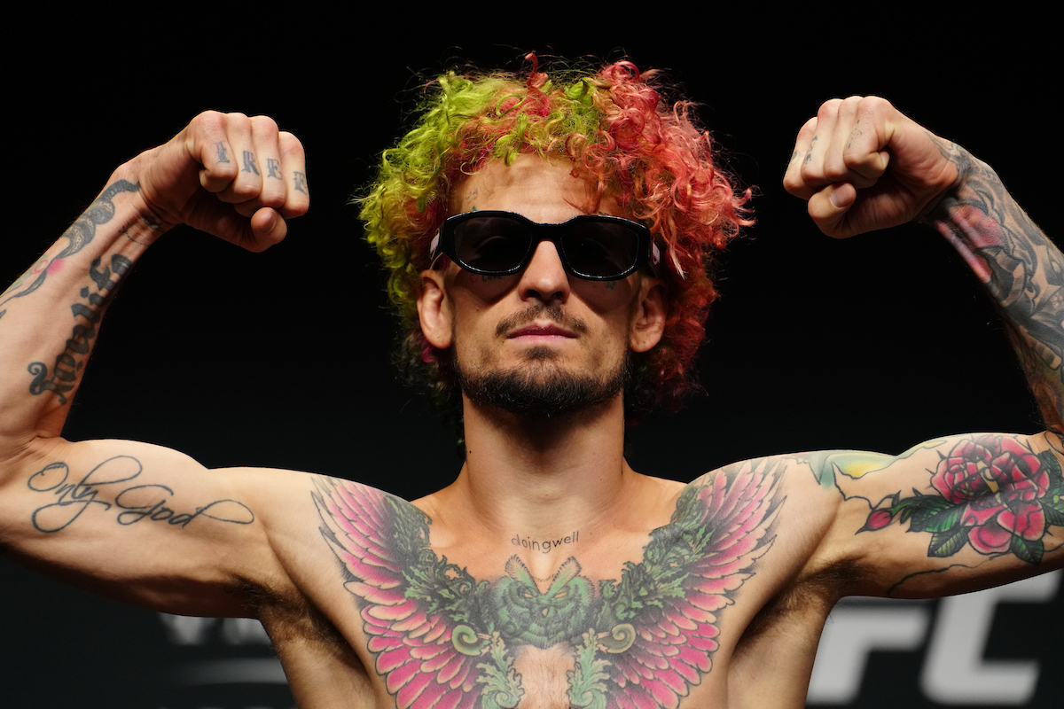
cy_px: 354
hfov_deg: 6.2
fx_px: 9871
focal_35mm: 334
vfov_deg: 4.1
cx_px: 532
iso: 4000
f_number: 5.6
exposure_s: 1/320
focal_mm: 334
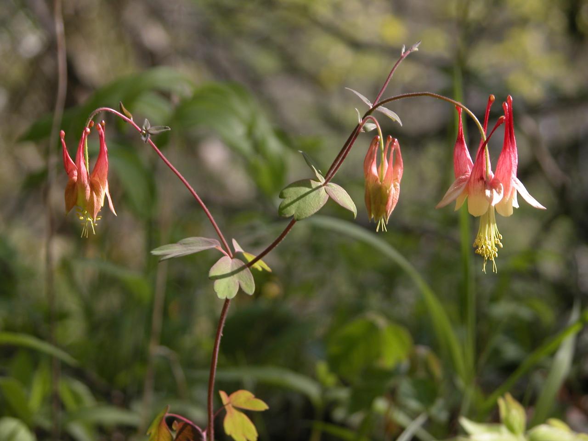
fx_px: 2735
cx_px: 294
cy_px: 220
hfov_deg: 12.3
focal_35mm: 161
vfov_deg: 9.2
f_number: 3.9
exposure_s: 1/333
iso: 100
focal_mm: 41.1
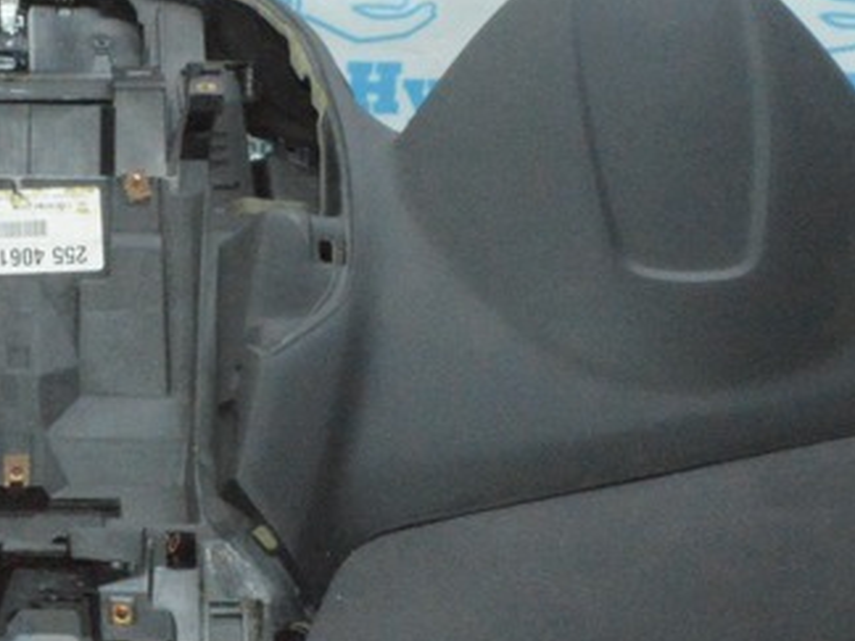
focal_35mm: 96
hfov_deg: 19.9
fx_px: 2359
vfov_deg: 15.5
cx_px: -11
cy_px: 244
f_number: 25
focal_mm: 21
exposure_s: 1/40
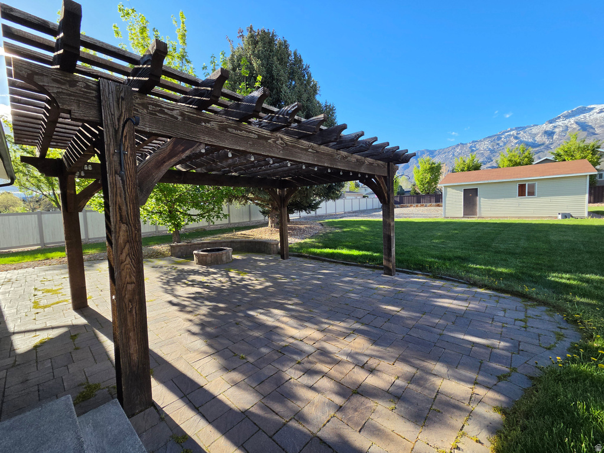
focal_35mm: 13
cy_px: 226
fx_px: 227
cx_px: 302
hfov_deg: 106.2
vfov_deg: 89.9
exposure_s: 1/1461
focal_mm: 2.2
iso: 100
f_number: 2.2
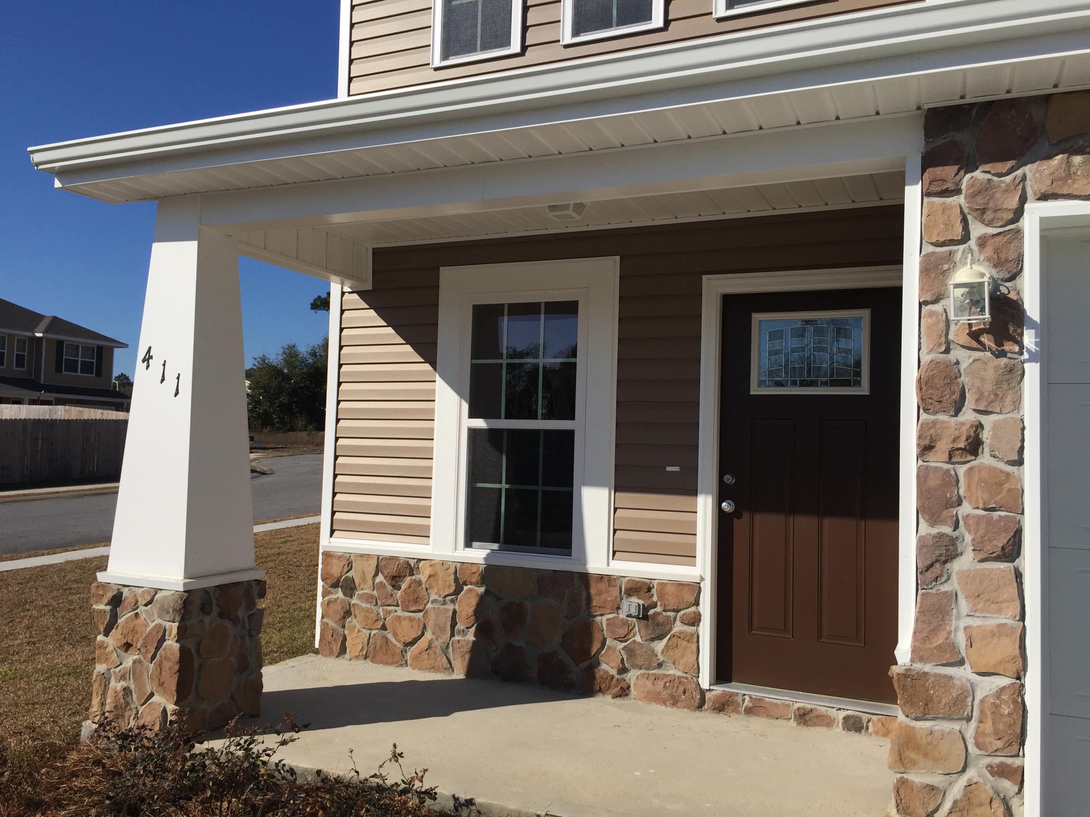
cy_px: 408
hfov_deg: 61.7
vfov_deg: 48.2
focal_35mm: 29
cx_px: 545
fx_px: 913
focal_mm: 4.15
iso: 32
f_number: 2.2
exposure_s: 1/4405
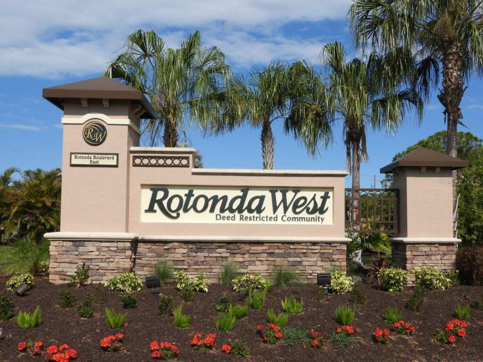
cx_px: 242
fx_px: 460
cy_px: 181
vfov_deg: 42.9
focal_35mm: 33
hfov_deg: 55.4
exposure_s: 1/1600
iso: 100
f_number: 4
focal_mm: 5.9
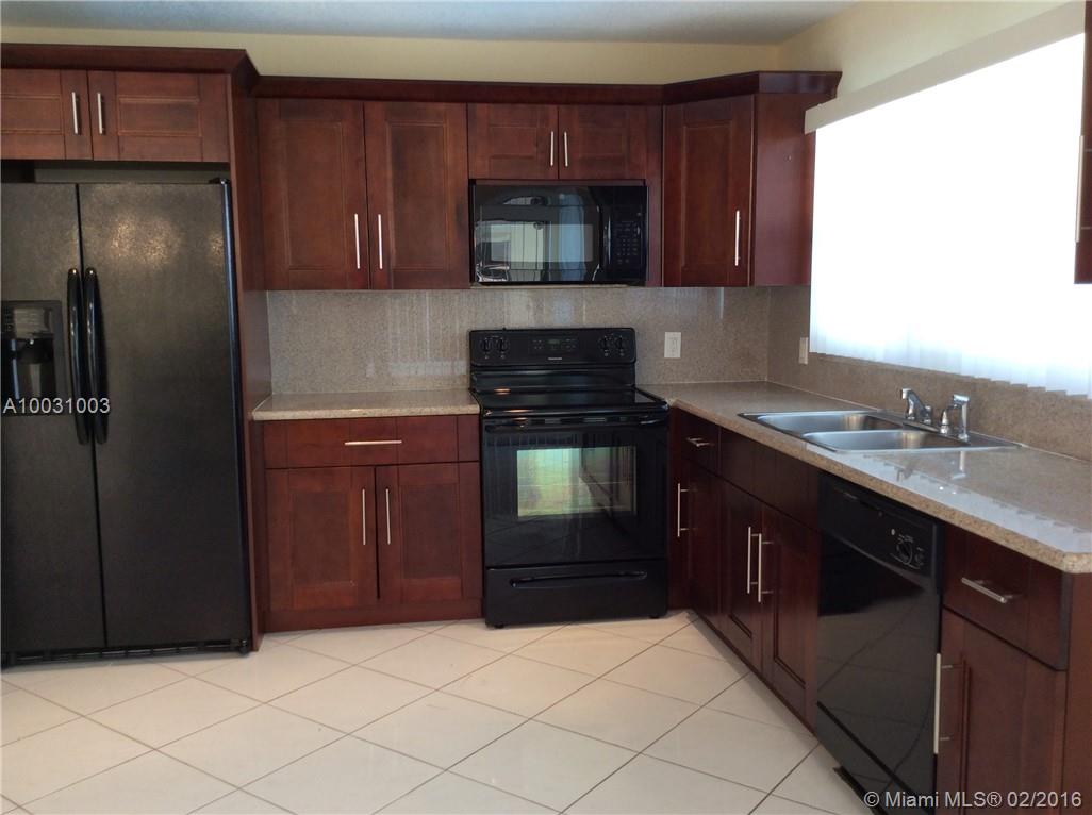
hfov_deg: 56.9
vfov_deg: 44.0
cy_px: 408
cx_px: 546
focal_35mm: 32
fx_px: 1008
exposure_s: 1/24
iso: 50
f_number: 2.4
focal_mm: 3.3
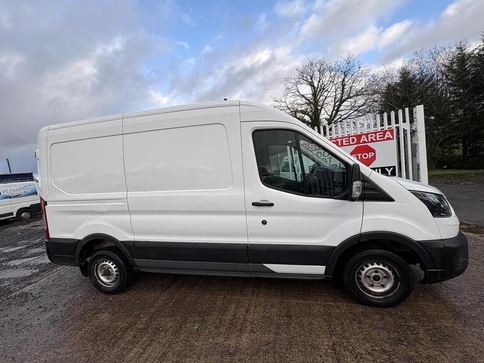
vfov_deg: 81.7
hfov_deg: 98.2
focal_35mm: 15
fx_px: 210
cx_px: 237
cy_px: 185
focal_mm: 2.22
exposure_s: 1/498
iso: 40
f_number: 2.2
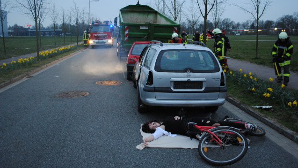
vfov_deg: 33.6
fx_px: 277
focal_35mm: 35
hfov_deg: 56.6
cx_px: 148
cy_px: 70
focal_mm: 22
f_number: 3.8
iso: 500
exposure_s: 1/30
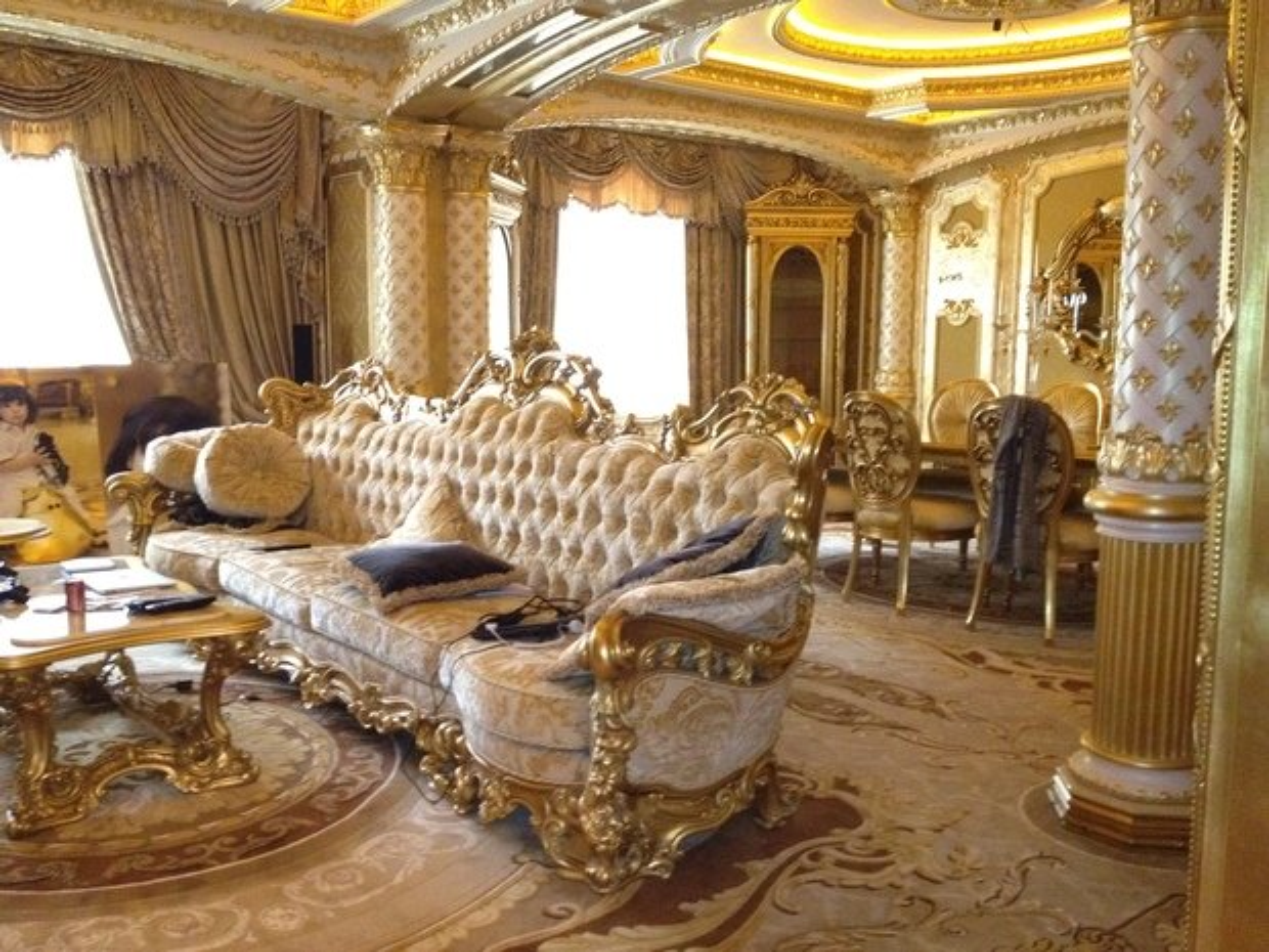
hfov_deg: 52.6
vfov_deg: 40.7
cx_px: 634
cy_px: 476
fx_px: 1283
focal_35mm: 35
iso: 640
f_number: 2.4
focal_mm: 4.28
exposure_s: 1/20
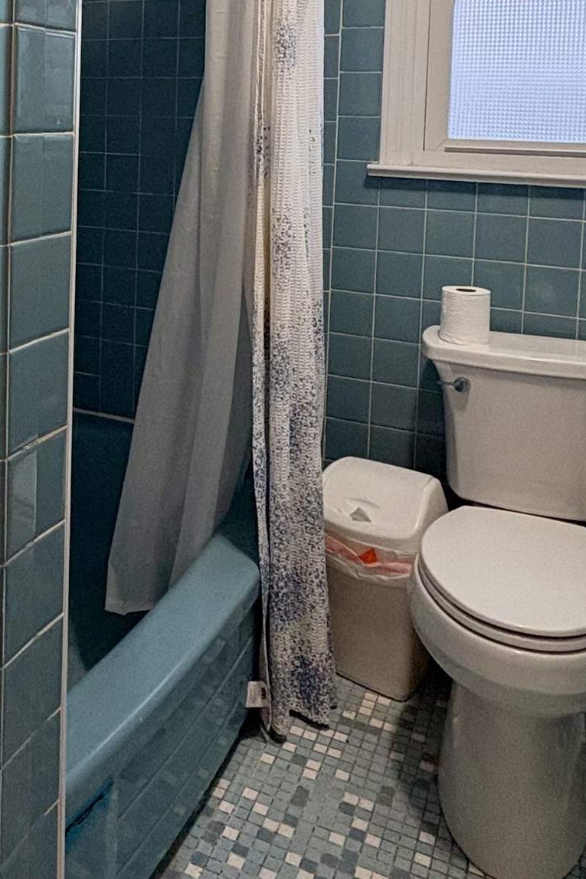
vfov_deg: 46.7
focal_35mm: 39
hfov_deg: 32.4
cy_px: 166
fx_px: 952
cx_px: 54
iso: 320
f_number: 2.2
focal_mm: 2.22
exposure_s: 1/60
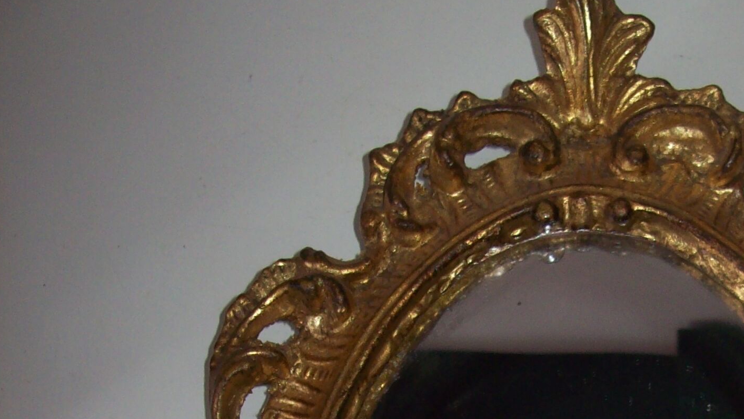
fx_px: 1559
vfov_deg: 14.8
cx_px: 557
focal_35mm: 79
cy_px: 509
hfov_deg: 26.5
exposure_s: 1/64
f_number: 2.7
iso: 80
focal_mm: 6
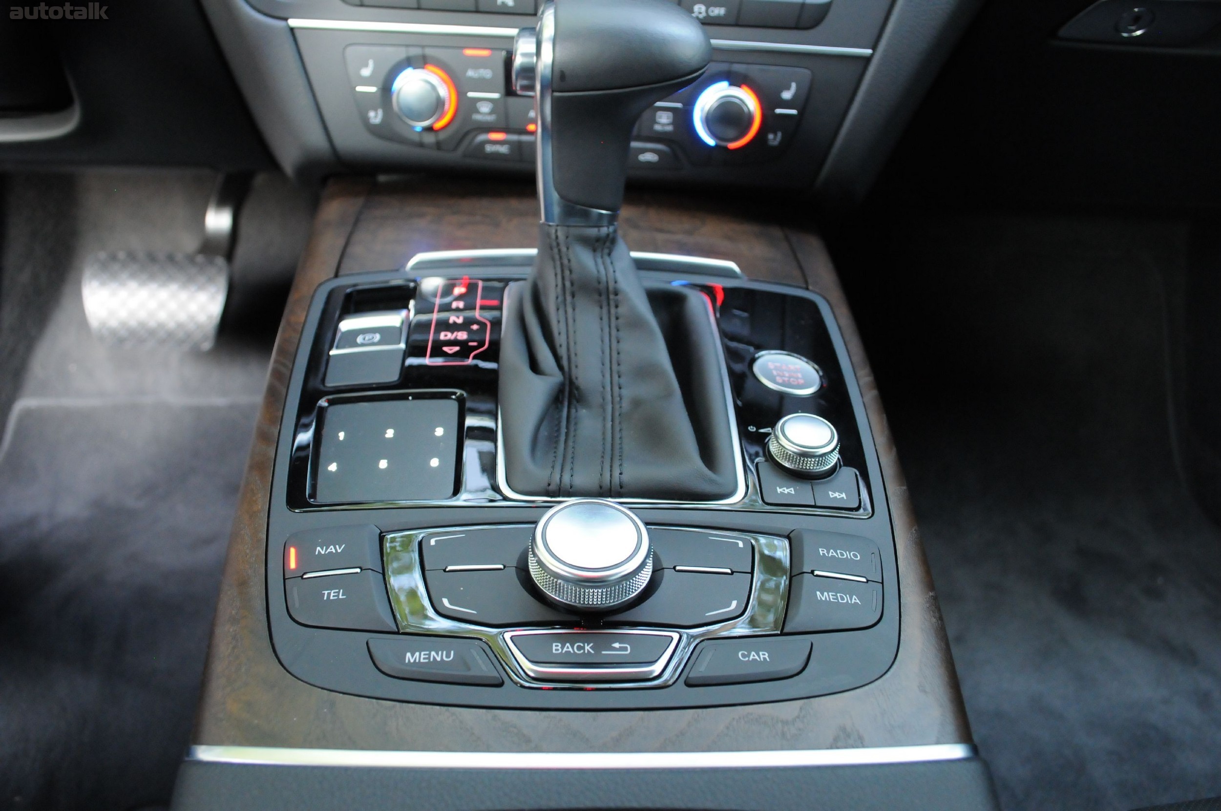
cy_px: 406
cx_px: 610
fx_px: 1016
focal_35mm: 30
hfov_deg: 62.0
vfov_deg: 43.5
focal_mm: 20
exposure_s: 1/25
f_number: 5.6
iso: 2000
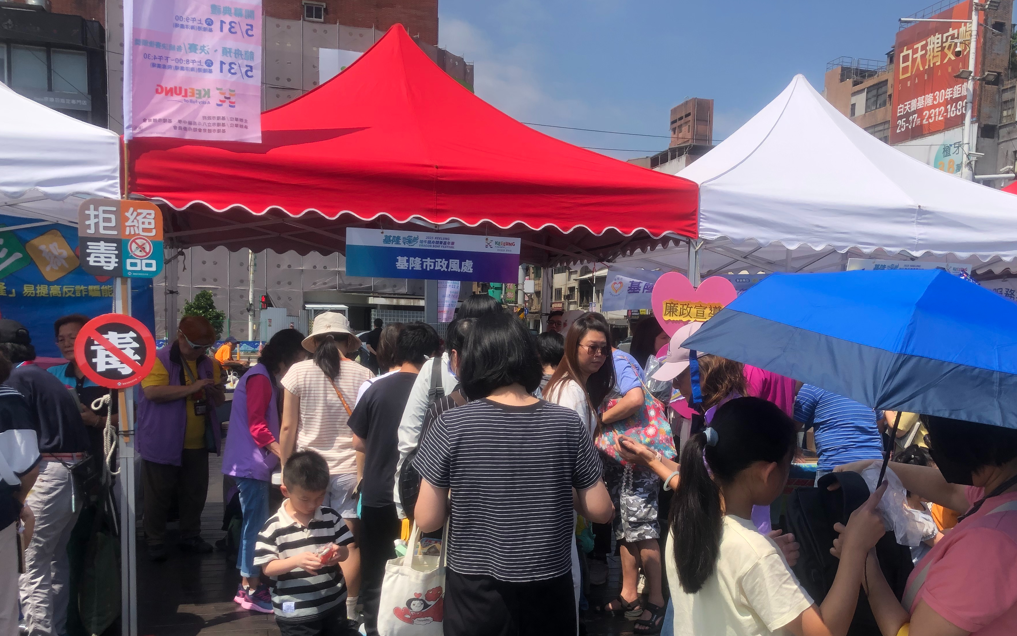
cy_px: 432
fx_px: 942
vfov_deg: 36.8
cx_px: 559
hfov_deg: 56.6
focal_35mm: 34
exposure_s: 1/1946
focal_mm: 4
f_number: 1.8
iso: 20
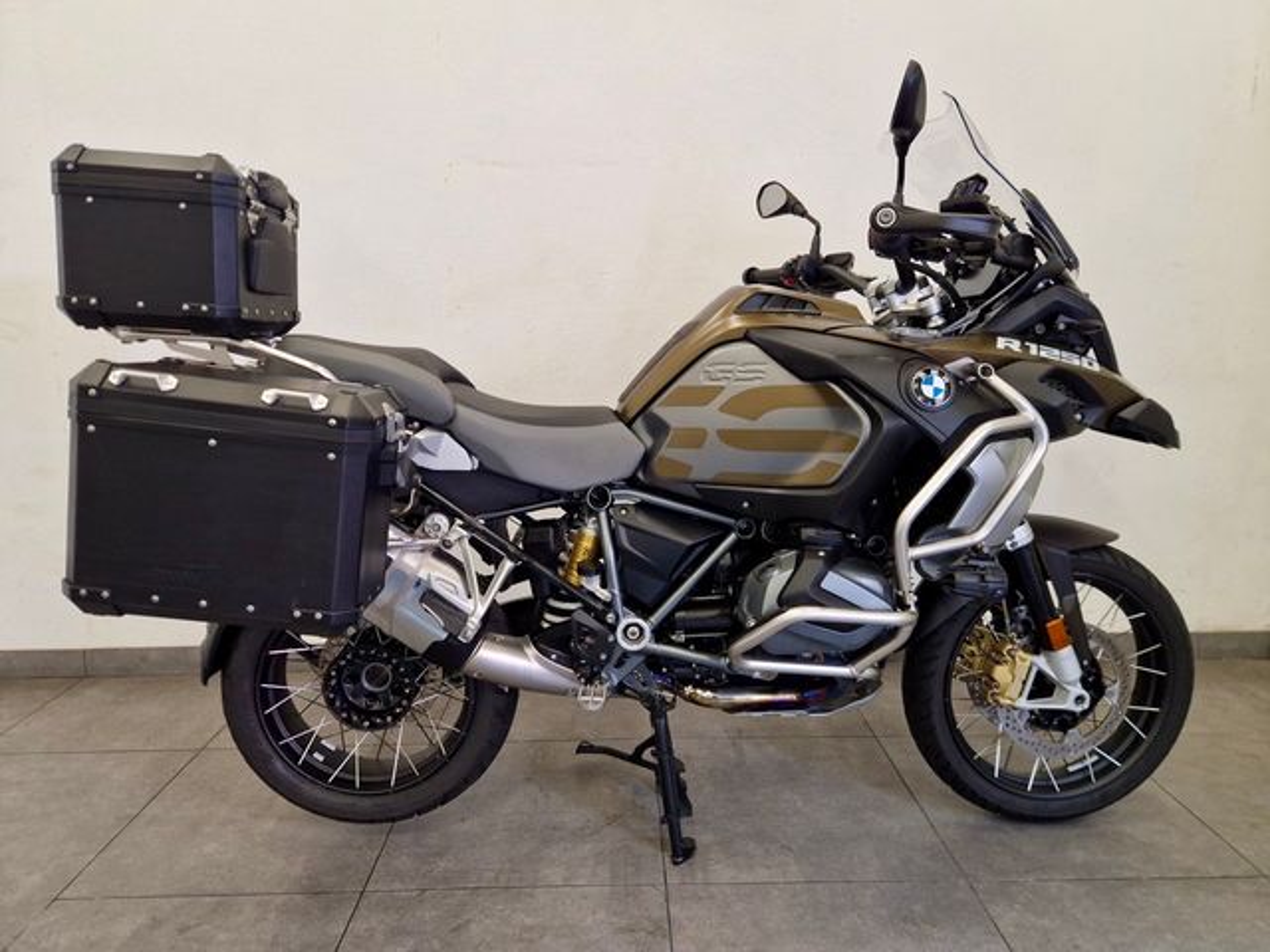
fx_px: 844
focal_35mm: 23
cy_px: 476
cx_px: 635
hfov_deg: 73.9
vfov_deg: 58.9
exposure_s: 1/100
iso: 400
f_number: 1.8
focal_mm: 5.4
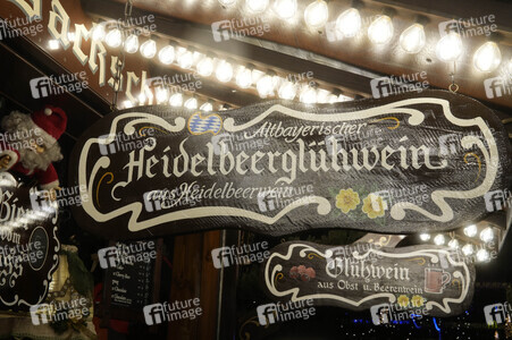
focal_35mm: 45
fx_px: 640
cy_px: 170
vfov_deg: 29.8
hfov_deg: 43.6
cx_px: 256
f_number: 11
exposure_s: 1/60
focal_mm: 30
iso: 640
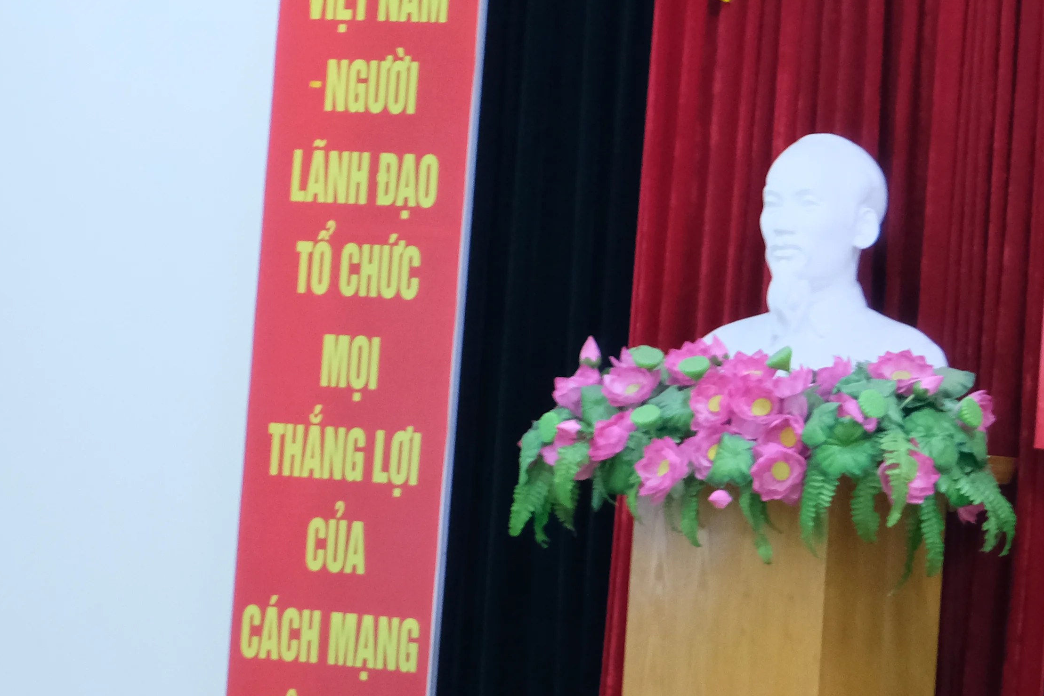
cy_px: 398
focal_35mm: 184
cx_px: 1386
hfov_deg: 10.9
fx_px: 5336
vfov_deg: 7.5
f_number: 5.6
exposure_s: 1/30
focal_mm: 45
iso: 2500
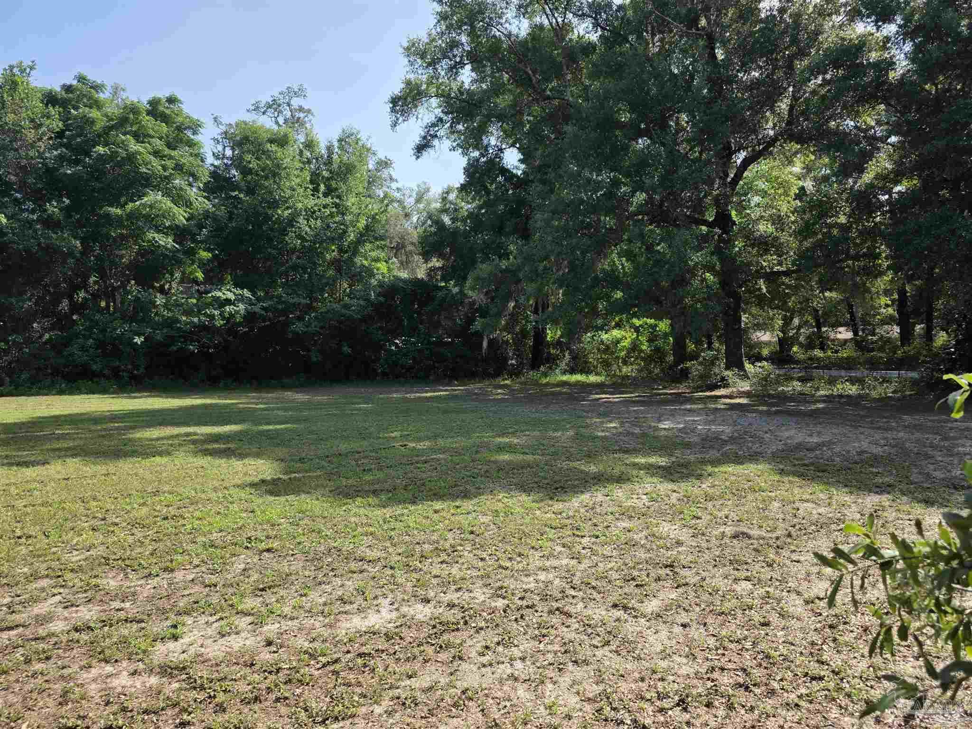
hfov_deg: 73.9
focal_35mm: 23
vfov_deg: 58.9
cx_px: 486
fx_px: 646
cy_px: 364
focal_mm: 6.3
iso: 80
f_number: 1.7
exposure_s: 1/2470
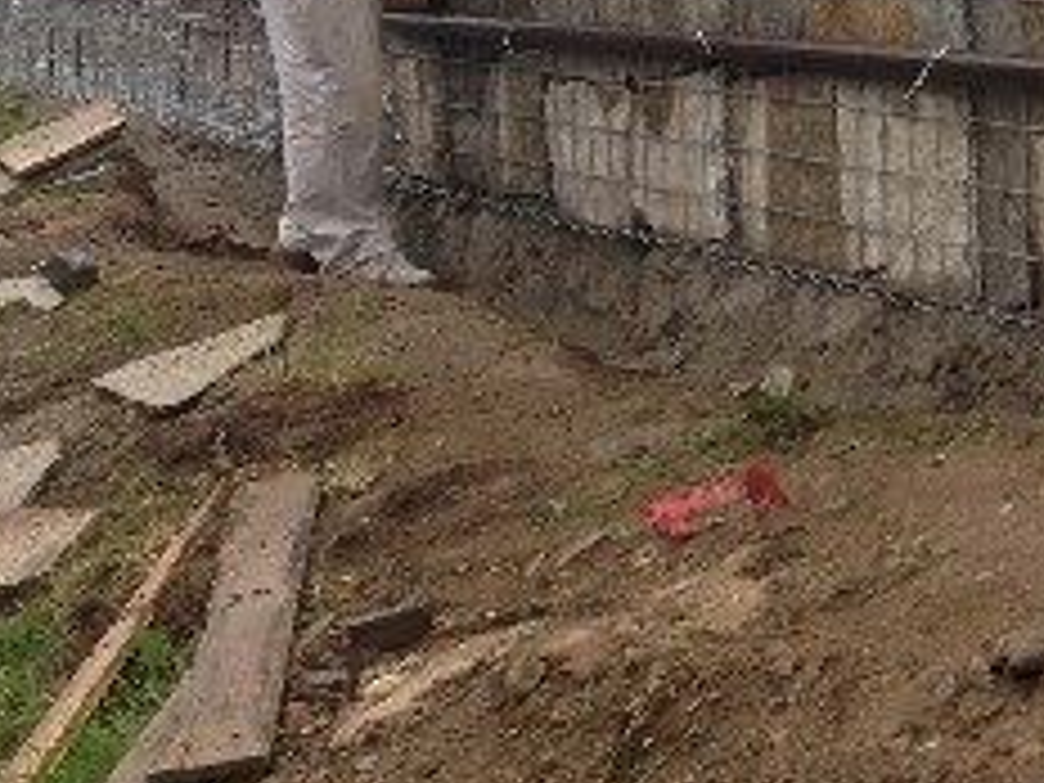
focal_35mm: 114
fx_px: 3438
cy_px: -14
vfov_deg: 12.8
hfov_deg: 16.3
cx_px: 1390
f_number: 2.4
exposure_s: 1/511
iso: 50
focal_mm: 4.12
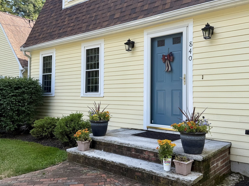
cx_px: 130
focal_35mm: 32
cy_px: 85
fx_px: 230
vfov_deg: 44.1
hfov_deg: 56.8
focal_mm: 6.76
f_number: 1.78
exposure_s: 1/735
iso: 80
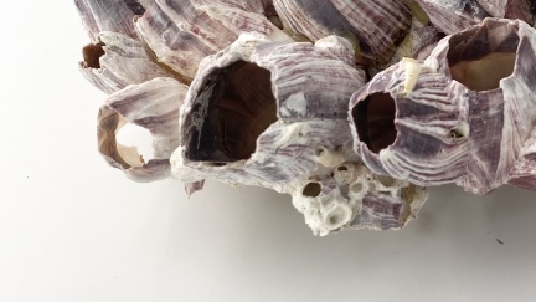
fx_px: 796
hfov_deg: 36.4
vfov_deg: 20.9
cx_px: 396
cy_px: 22
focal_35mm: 56
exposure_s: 1/265
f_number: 1.8
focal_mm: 4.25
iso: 32
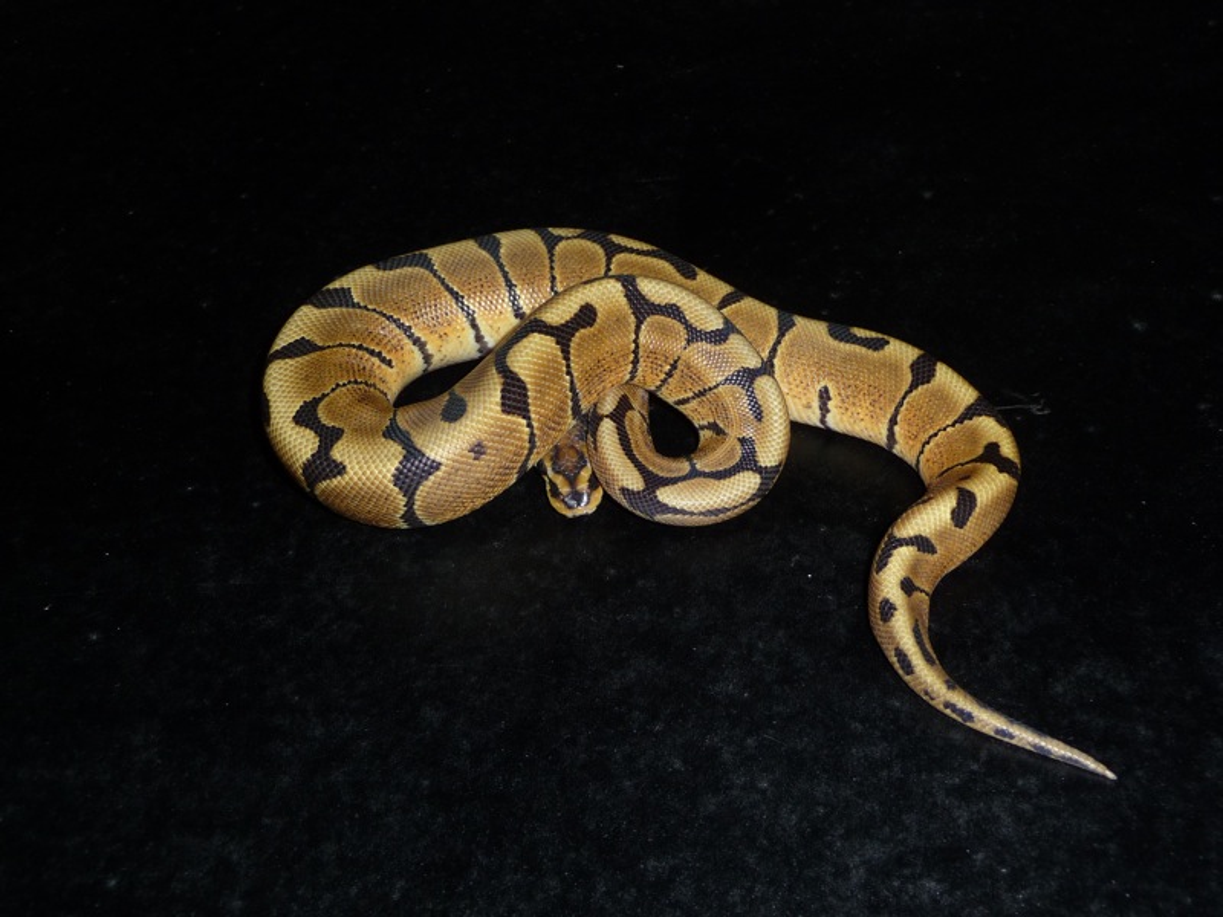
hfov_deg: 42.1
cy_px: 458
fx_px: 1590
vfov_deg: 32.2
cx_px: 612
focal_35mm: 45
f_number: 4.1
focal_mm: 7.6
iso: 100
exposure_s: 1/30
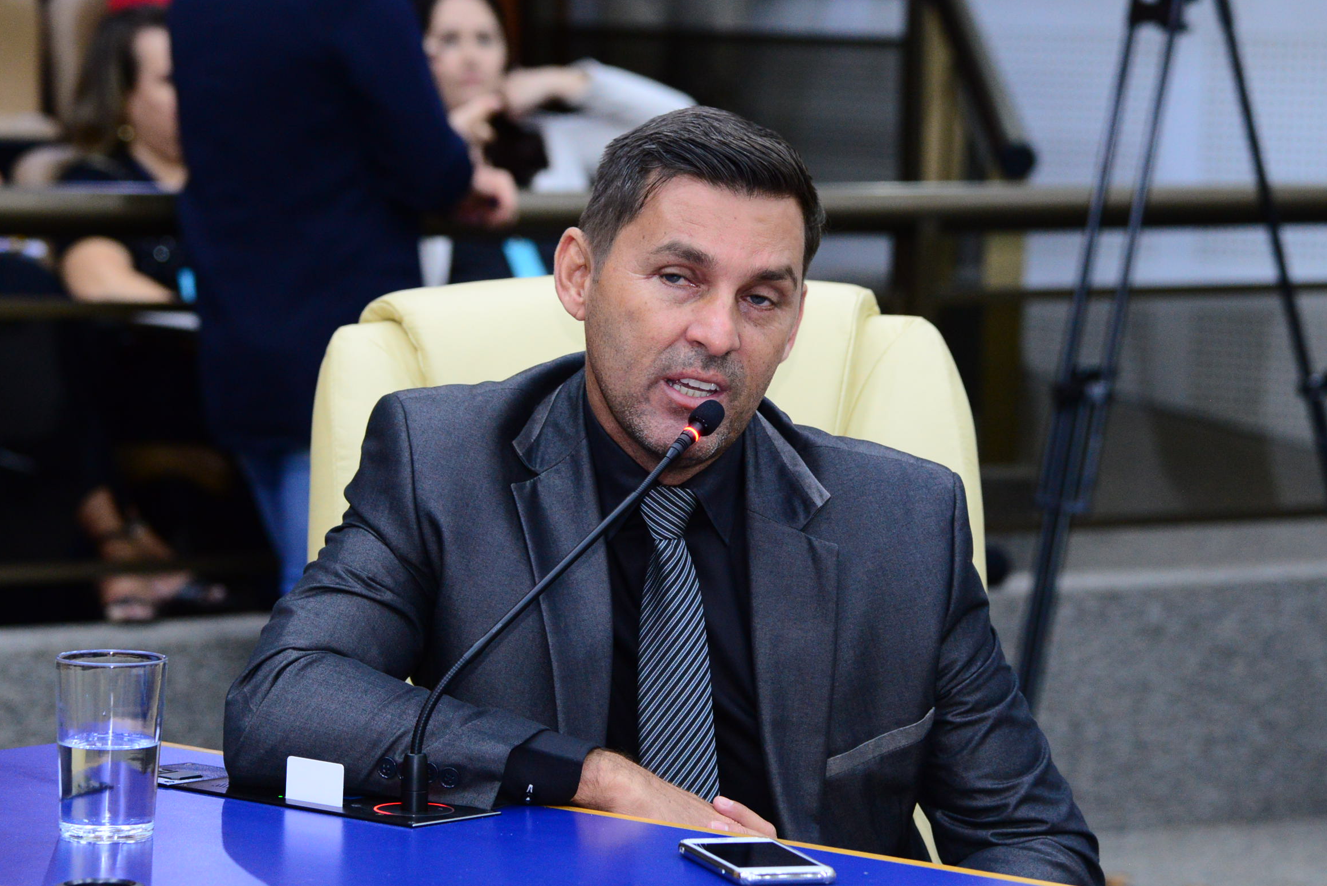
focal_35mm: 155
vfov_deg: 8.9
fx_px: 5716
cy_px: 513
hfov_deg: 13.2
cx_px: 689
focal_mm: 120
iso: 2500
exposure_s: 1/60
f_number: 5
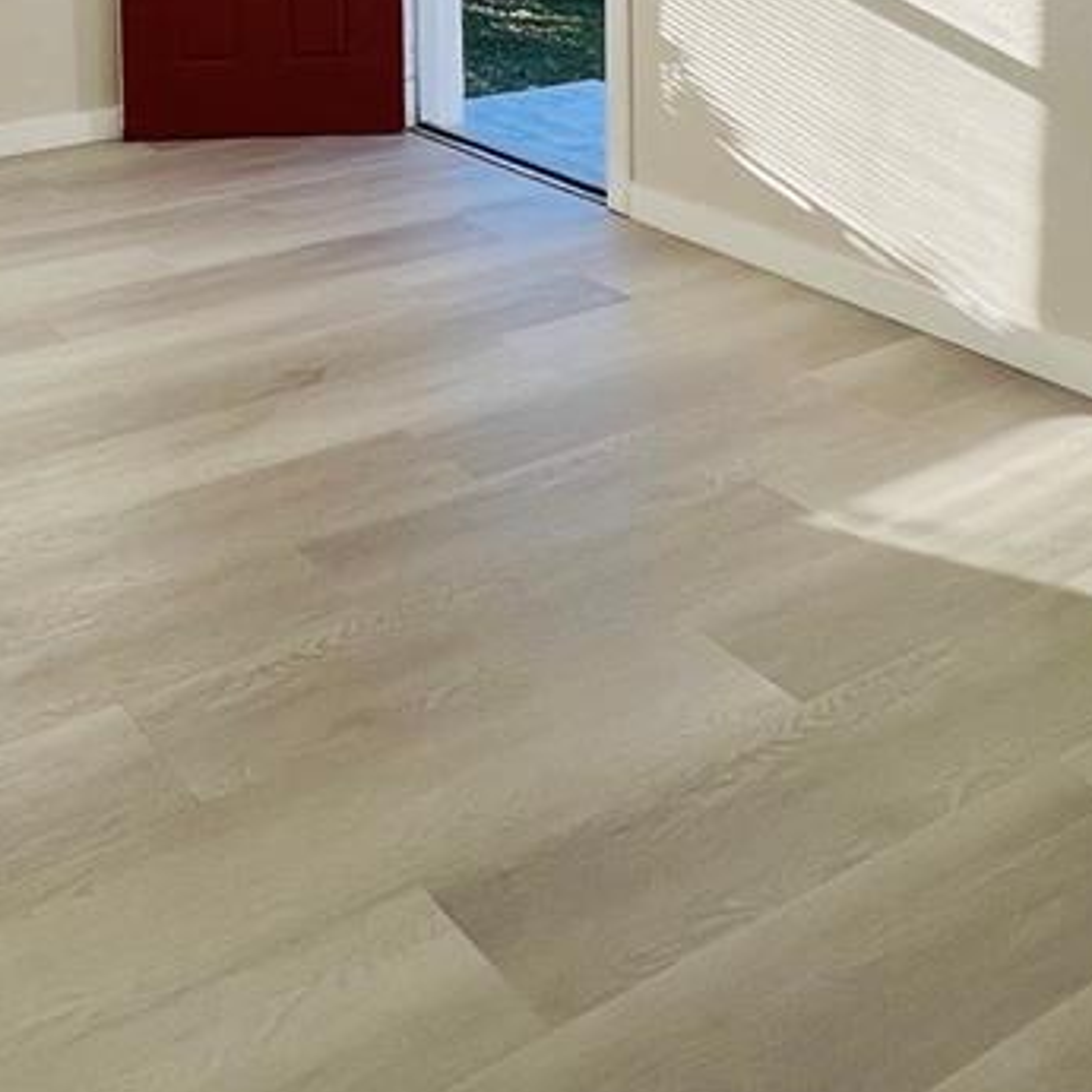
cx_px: 180
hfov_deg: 39.8
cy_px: -199
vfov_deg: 34.2
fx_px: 1428
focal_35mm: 40
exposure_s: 1/253
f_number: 1.8
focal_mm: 1.57
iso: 32
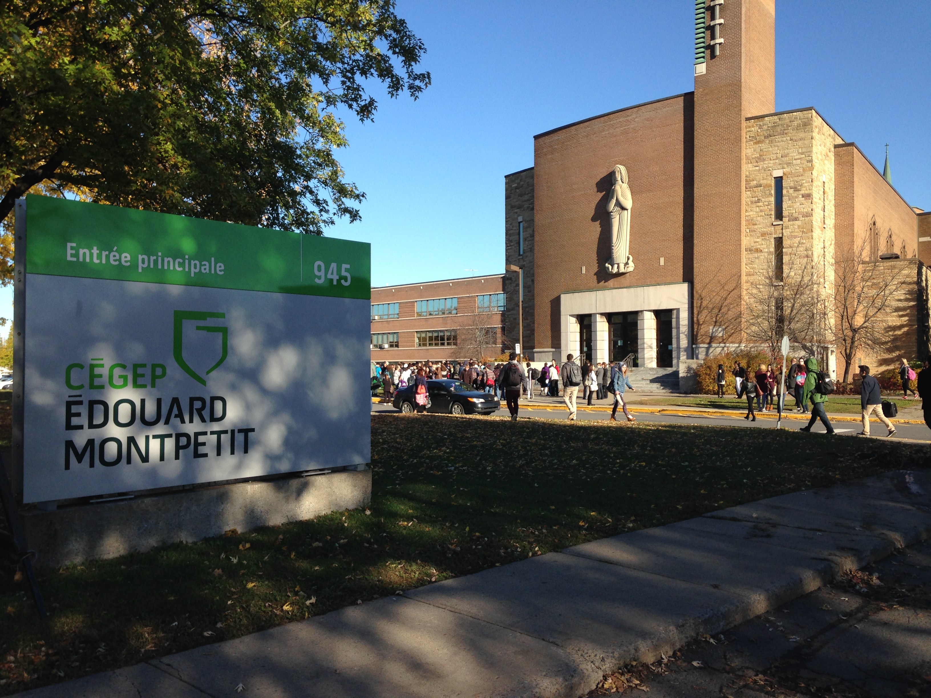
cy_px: 349
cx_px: 466
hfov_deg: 55.4
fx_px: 888
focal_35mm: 33
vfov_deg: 42.9
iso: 50
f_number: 2.4
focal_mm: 4.12
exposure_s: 1/1043
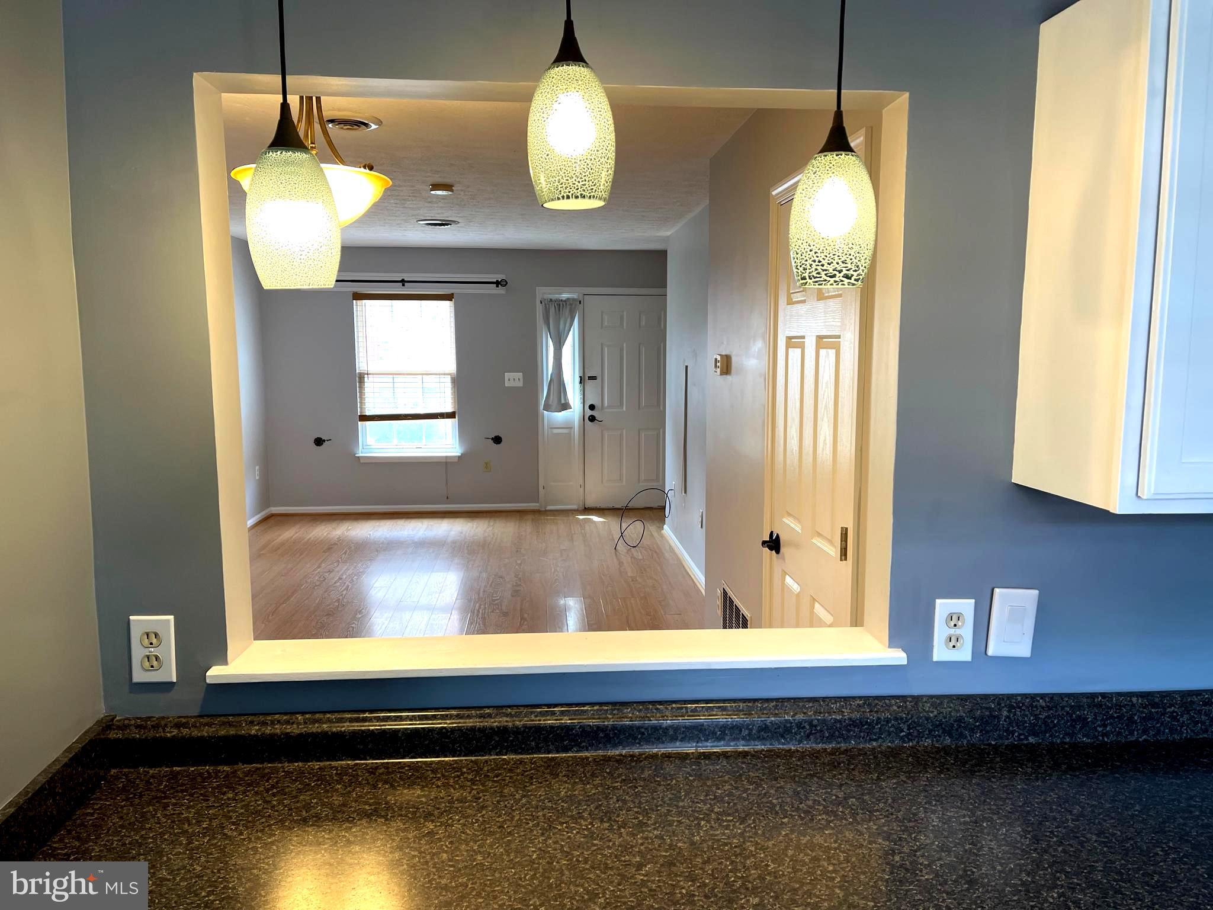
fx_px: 911
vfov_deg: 53.1
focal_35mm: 26
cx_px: 606
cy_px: 455
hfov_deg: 67.3
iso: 80
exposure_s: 1/60
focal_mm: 5.1
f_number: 1.6
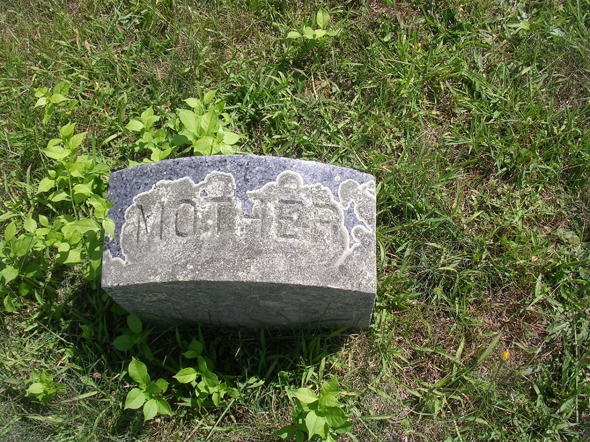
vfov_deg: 37.7
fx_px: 648
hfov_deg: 49.0
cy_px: 221
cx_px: 295
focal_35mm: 38
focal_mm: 5.8
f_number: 5.6
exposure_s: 1/268
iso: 50
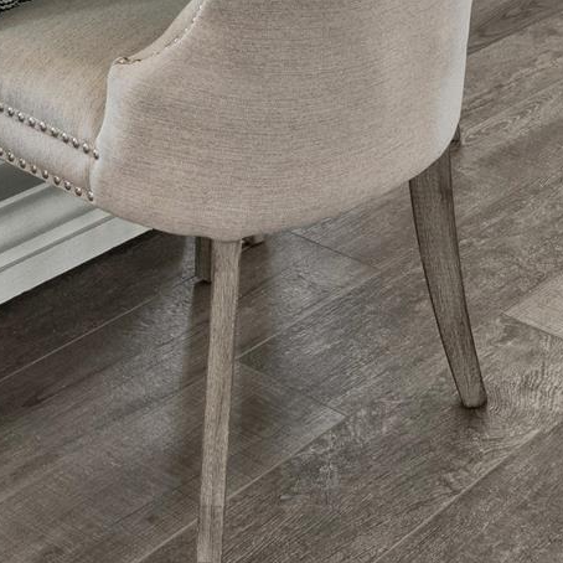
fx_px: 1746
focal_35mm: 95
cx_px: 401
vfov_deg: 14.5
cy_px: -636
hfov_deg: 18.2
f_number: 11
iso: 400
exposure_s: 1/80
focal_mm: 16.5
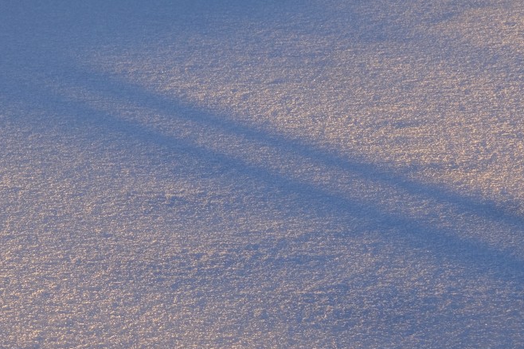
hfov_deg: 9.4
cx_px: 89
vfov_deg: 6.3
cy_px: 280
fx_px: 3186
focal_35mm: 219
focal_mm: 80
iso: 500
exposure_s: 1/240
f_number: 8
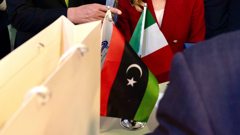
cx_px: 128
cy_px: -4
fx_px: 274
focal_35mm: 43
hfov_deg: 47.3
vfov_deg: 26.1
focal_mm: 18
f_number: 4
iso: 2500
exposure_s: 1/160
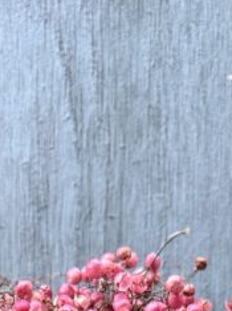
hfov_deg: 13.3
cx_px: 57
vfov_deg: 14.2
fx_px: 994
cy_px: 661
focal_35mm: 111
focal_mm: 6.76
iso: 100
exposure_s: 1/121
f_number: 1.78
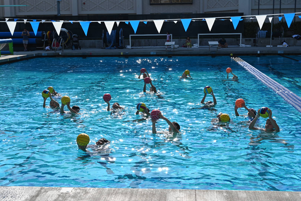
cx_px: 150
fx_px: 401
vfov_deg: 28.1
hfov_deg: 41.1
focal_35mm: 48
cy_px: 100
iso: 100
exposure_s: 1/400
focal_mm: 48
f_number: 7.1
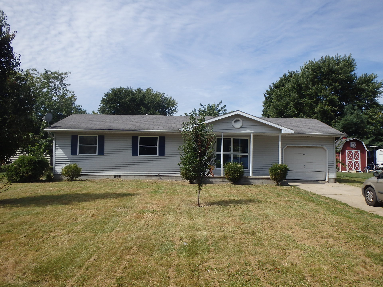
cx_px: 192
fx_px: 310
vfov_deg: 49.7
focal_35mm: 28
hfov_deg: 63.4
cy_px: 144
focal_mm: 5
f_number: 11
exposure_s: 1/160
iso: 125
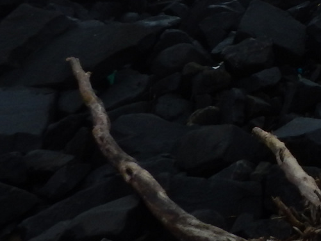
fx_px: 872
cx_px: 587
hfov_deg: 17.0
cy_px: -181
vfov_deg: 14.1
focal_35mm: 94
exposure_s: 1/1250
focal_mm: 4
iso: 125
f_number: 3
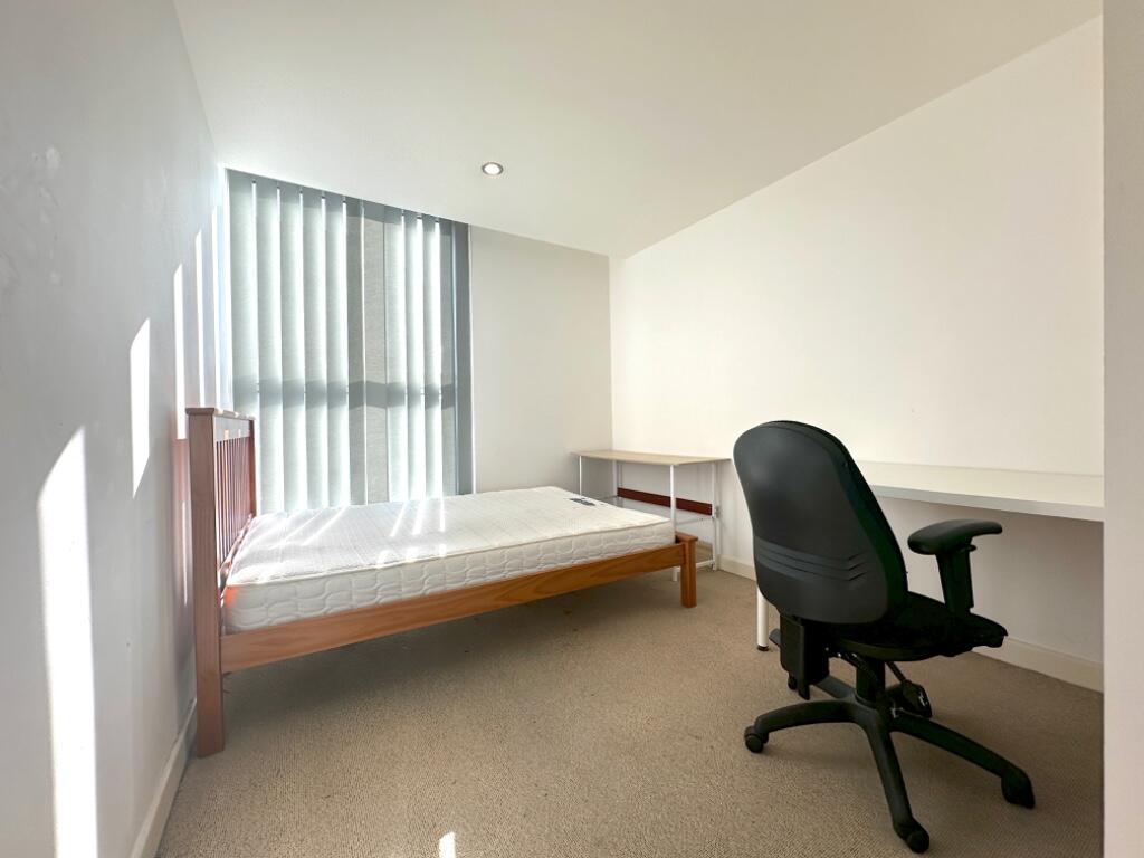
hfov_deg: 102.1
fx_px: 463
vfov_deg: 85.7
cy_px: 429
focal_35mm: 14
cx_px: 572
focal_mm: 2.22
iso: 40
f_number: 2.2
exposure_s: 1/168
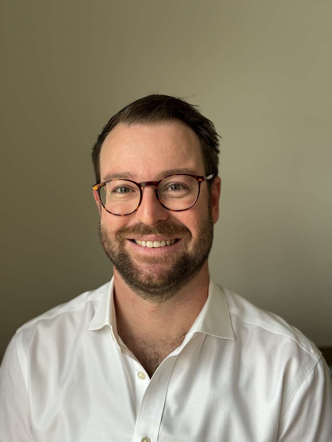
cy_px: 220
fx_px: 678
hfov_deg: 27.5
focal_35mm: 53
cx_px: 165
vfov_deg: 36.2
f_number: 1.6
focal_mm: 5.96
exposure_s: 1/60
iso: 125
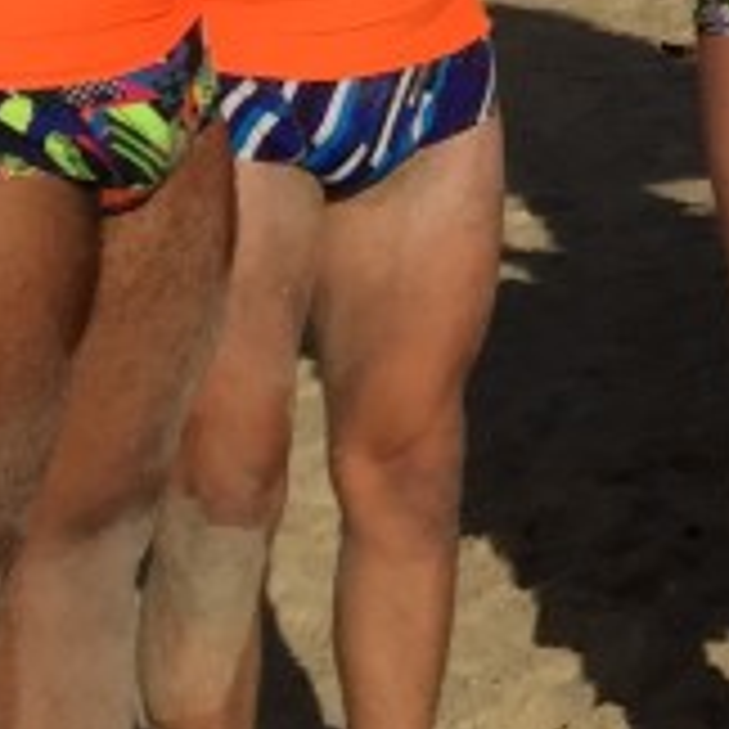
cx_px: 1899
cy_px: -468
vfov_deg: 10.3
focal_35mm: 162
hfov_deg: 9.3
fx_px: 3860
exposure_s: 1/4405
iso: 32
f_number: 2.2
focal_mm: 4.15
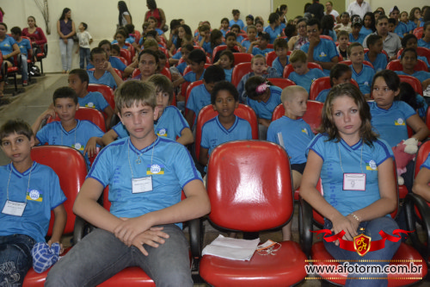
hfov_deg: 46.4
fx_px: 501
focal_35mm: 42
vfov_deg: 31.9
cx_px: 215
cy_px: 144
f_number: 4
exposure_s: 1/60
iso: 3200
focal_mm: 28
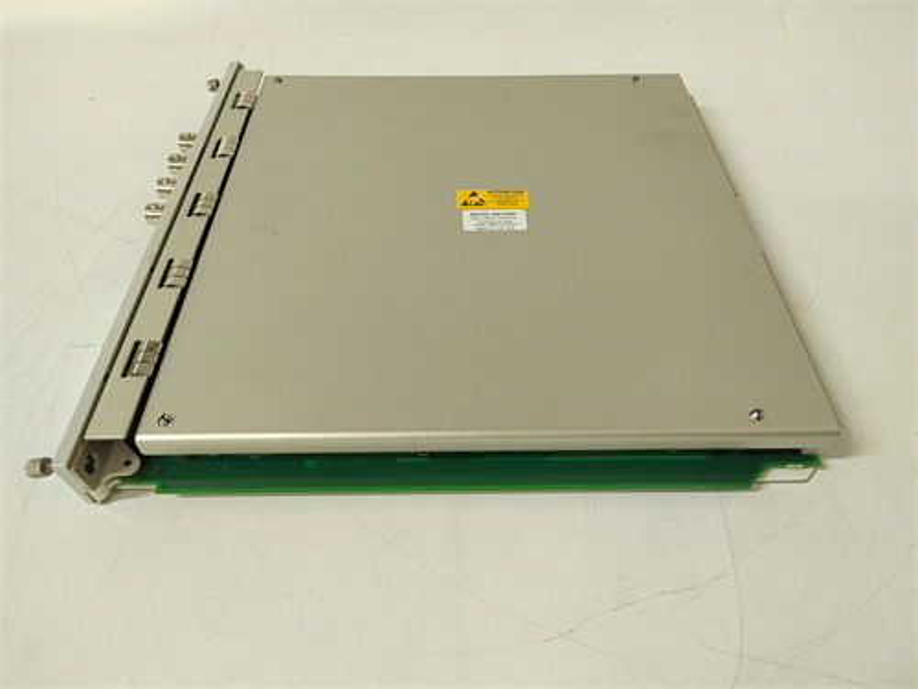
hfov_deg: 73.9
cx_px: 459
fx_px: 610
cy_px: 344
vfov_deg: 58.9
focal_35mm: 23
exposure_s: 1/50
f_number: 1.9
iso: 1397
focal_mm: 5.52
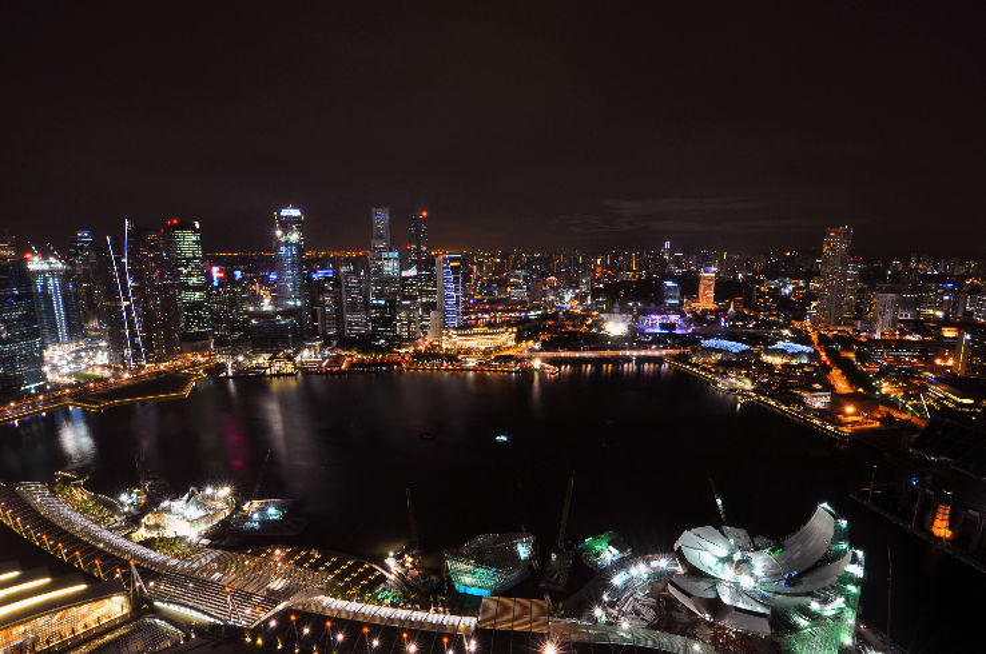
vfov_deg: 71.9
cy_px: 327
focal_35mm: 16
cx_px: 493
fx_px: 451
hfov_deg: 95.1
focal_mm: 11
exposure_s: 10
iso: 200
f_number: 11
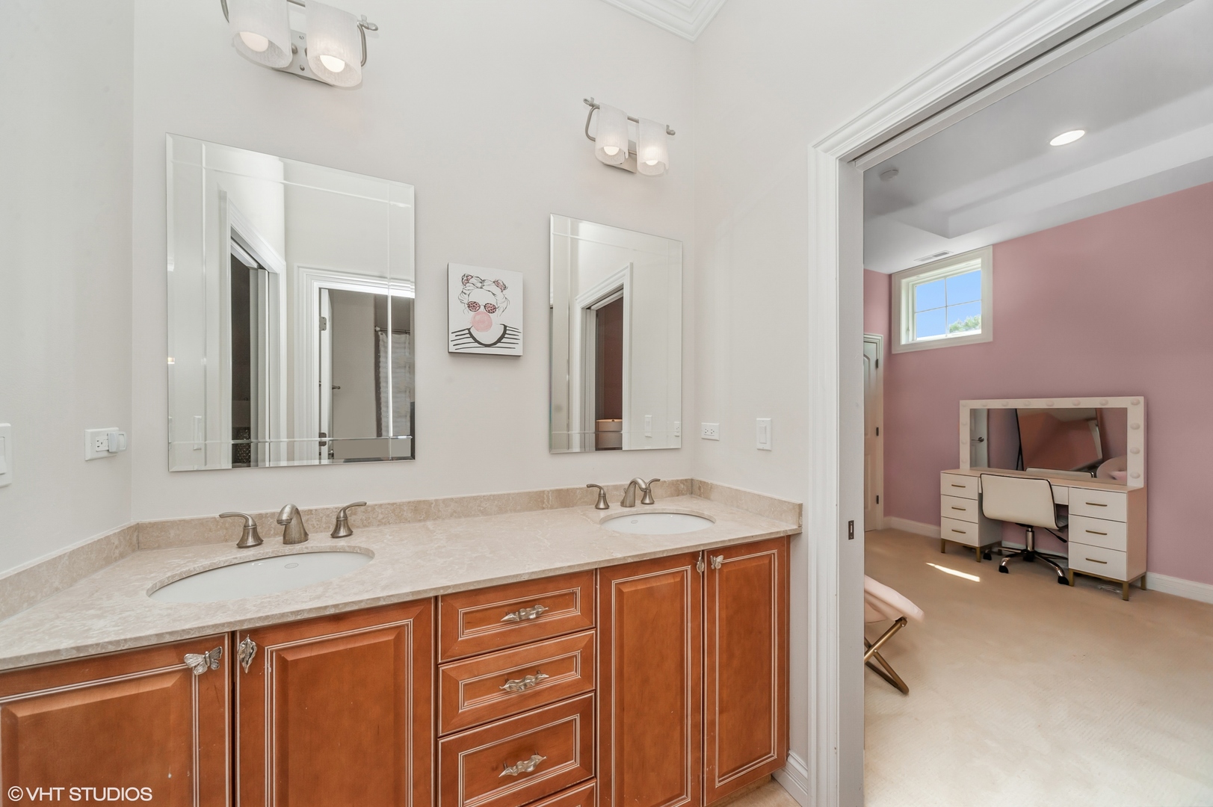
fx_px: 404
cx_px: 606
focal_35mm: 12
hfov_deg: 112.7
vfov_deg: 89.9
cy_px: 404
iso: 200
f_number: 10
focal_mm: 12
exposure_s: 1/250
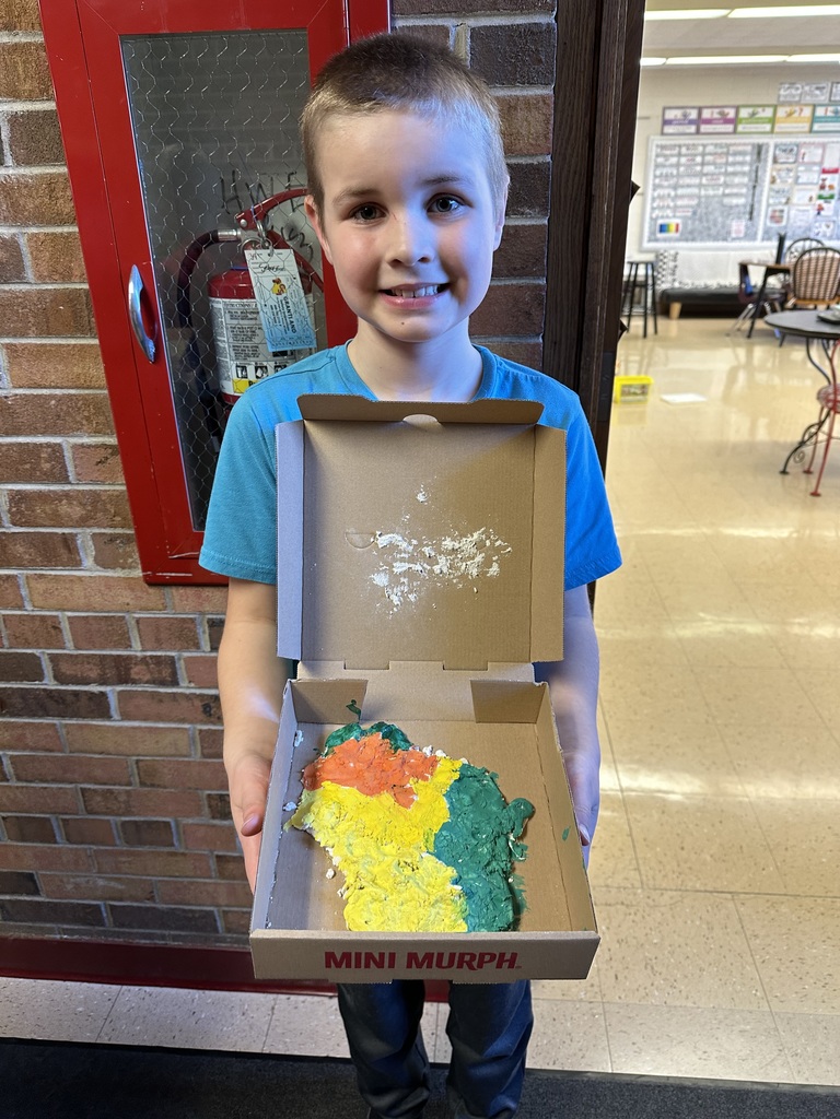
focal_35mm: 24
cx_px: 420
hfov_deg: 56.8
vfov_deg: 71.6
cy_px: 560
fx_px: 777
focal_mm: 6.86
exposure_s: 1/60
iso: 200
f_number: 1.78
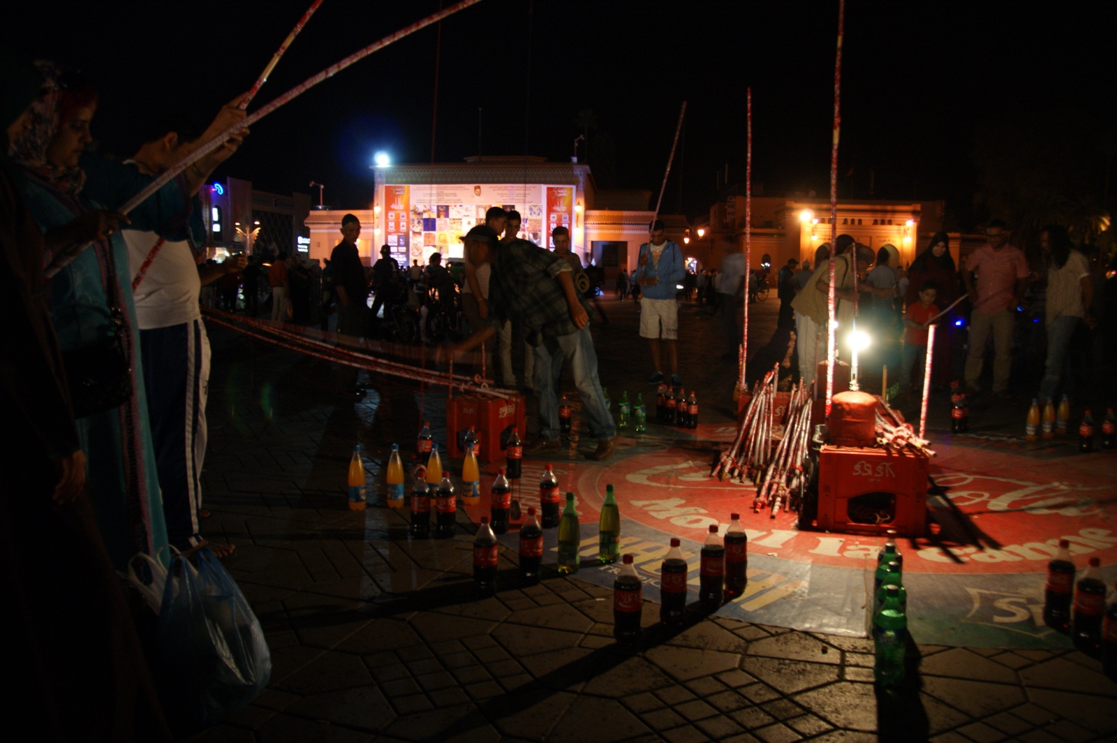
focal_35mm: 27
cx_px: 558
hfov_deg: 67.4
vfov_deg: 47.9
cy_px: 372
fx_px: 837
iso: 400
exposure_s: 1/8
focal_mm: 18
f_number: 3.5
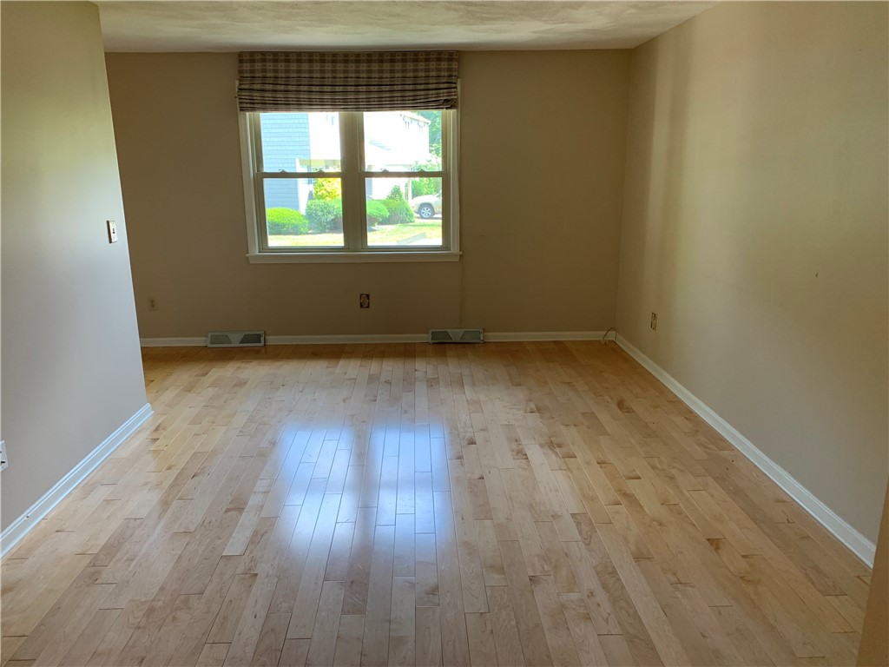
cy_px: 334
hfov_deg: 67.3
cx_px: 444
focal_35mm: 26
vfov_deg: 53.1
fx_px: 668
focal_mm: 4.25
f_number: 1.8
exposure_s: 1/103
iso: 100
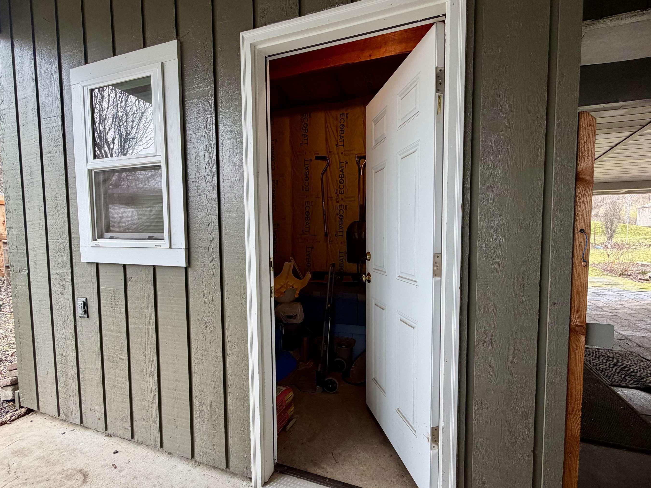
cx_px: 344
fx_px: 301
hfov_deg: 94.4
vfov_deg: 78.1
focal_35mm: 16
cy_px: 251
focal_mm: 2.22
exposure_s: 1/120
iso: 200
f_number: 2.2
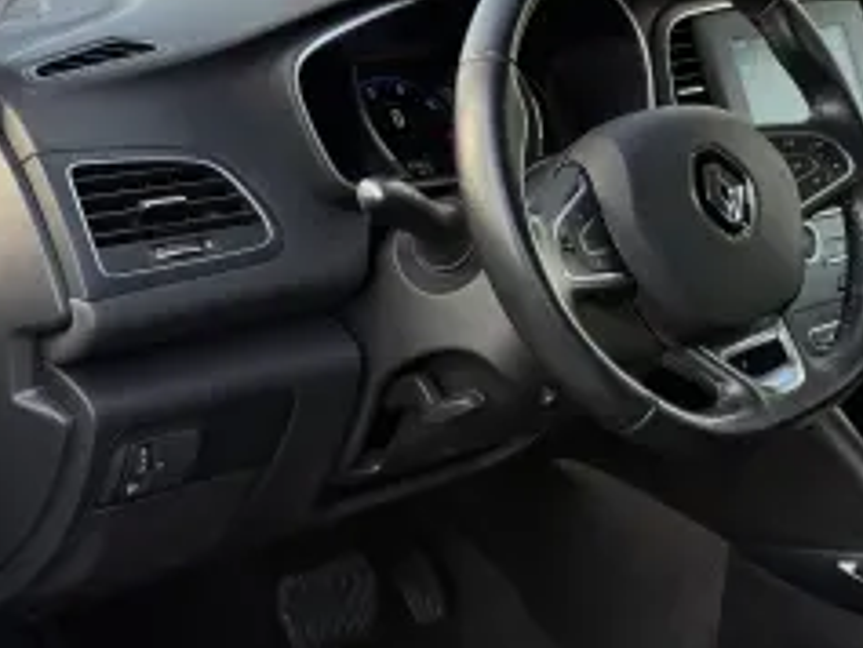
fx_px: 1821
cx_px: 619
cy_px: 164
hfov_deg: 26.4
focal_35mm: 73
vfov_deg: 20.0
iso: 80
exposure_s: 1/368
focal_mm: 6.76
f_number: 1.78
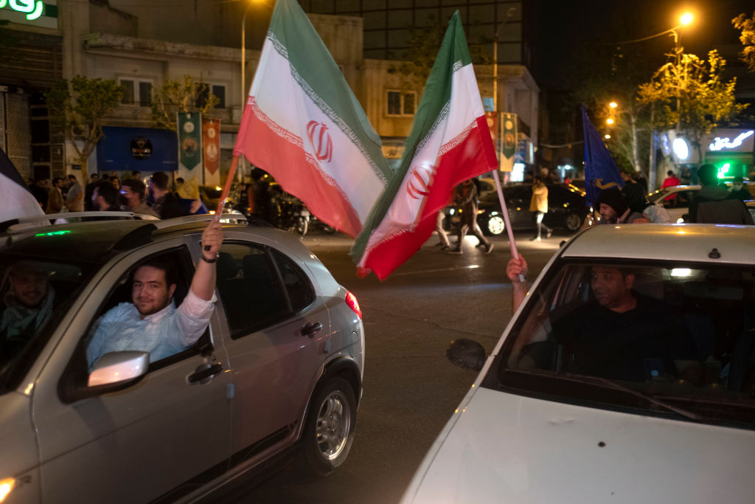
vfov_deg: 37.9
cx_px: 378
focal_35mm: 35
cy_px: 252
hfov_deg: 54.4
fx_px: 734
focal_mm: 23
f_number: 1.4
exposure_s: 1/40
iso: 1600
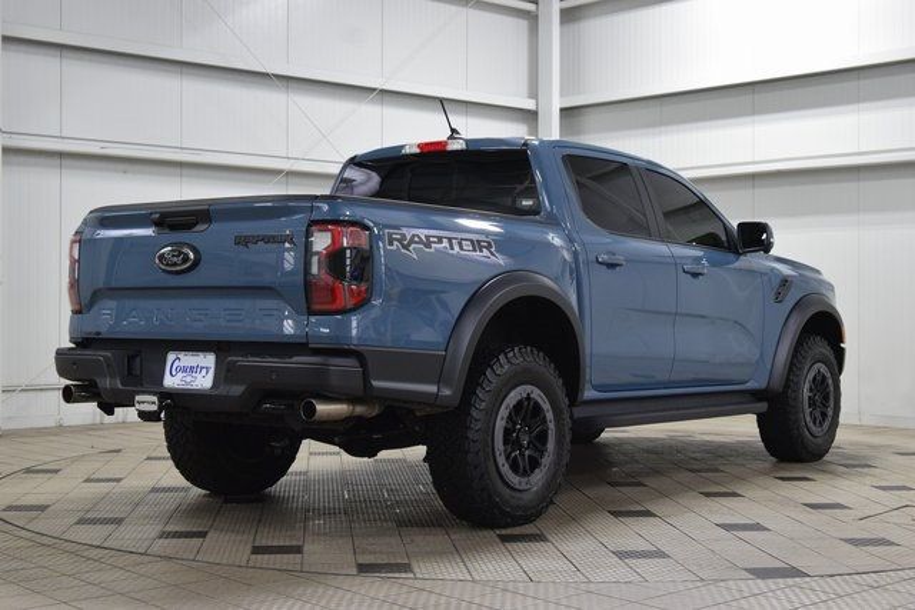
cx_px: 458
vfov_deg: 25.1
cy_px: 305
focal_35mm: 54
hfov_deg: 36.9
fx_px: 1373
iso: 1600
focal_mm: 36
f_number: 6.3
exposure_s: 1/60
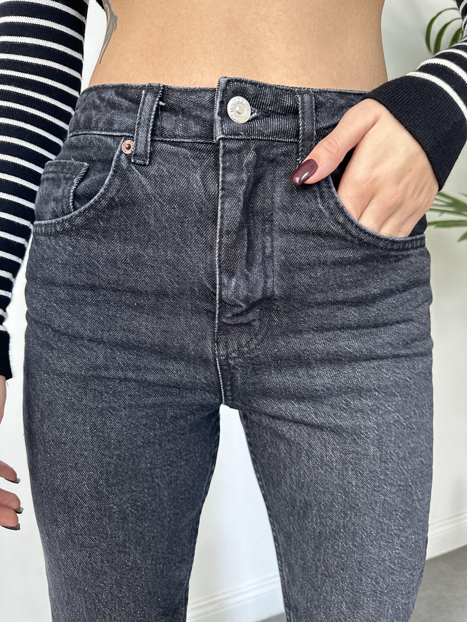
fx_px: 432
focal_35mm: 24
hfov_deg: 56.8
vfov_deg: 71.6
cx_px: 234
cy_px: 311
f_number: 1.78
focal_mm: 6.86
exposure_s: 1/63
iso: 250
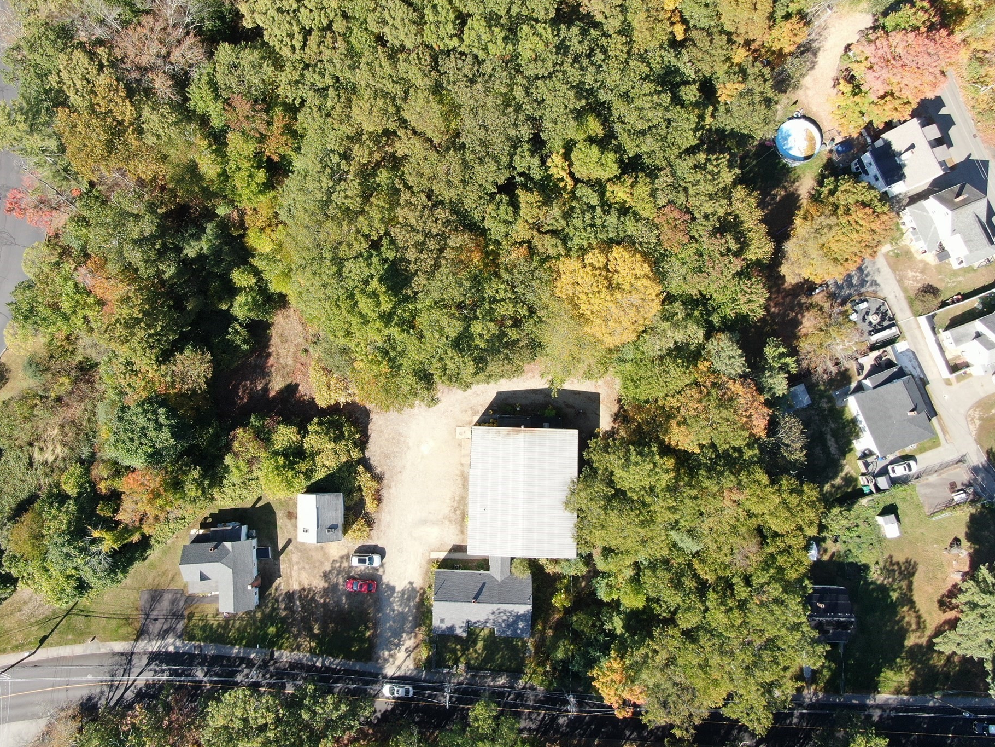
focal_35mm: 27
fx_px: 776
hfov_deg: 65.1
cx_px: 436
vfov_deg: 51.3
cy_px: 349
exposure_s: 1/400
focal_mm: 4.39
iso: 110
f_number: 2.8
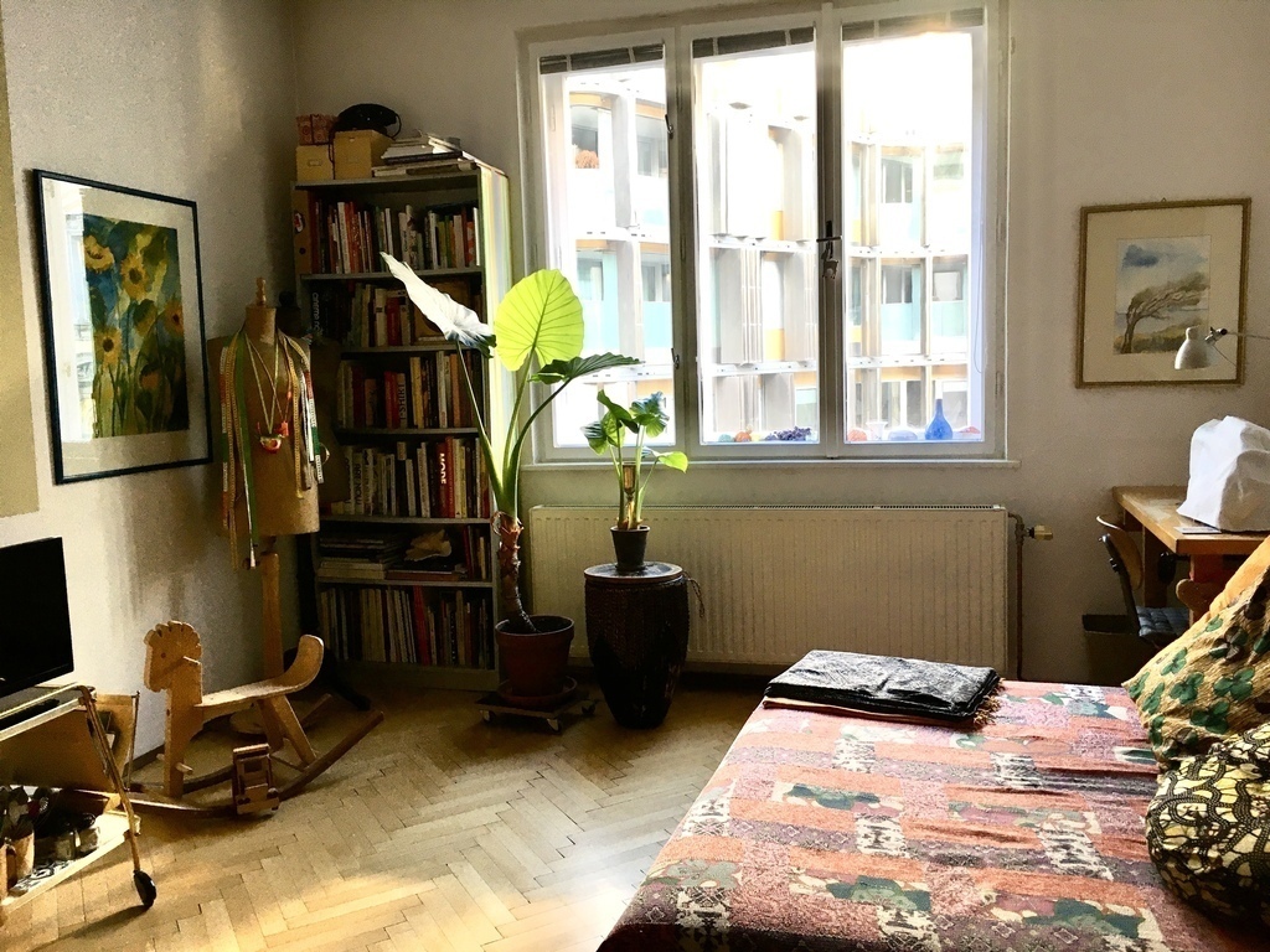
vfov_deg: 48.2
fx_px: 1064
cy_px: 476
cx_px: 635
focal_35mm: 29
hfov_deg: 61.7
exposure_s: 1/33
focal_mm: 4.15
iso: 40
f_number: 2.2
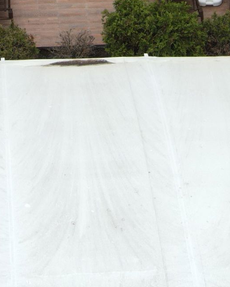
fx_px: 1225
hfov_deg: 10.7
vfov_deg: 11.5
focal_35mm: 144
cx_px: 33
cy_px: -350
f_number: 2.8
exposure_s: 1/400
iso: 100
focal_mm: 4.5
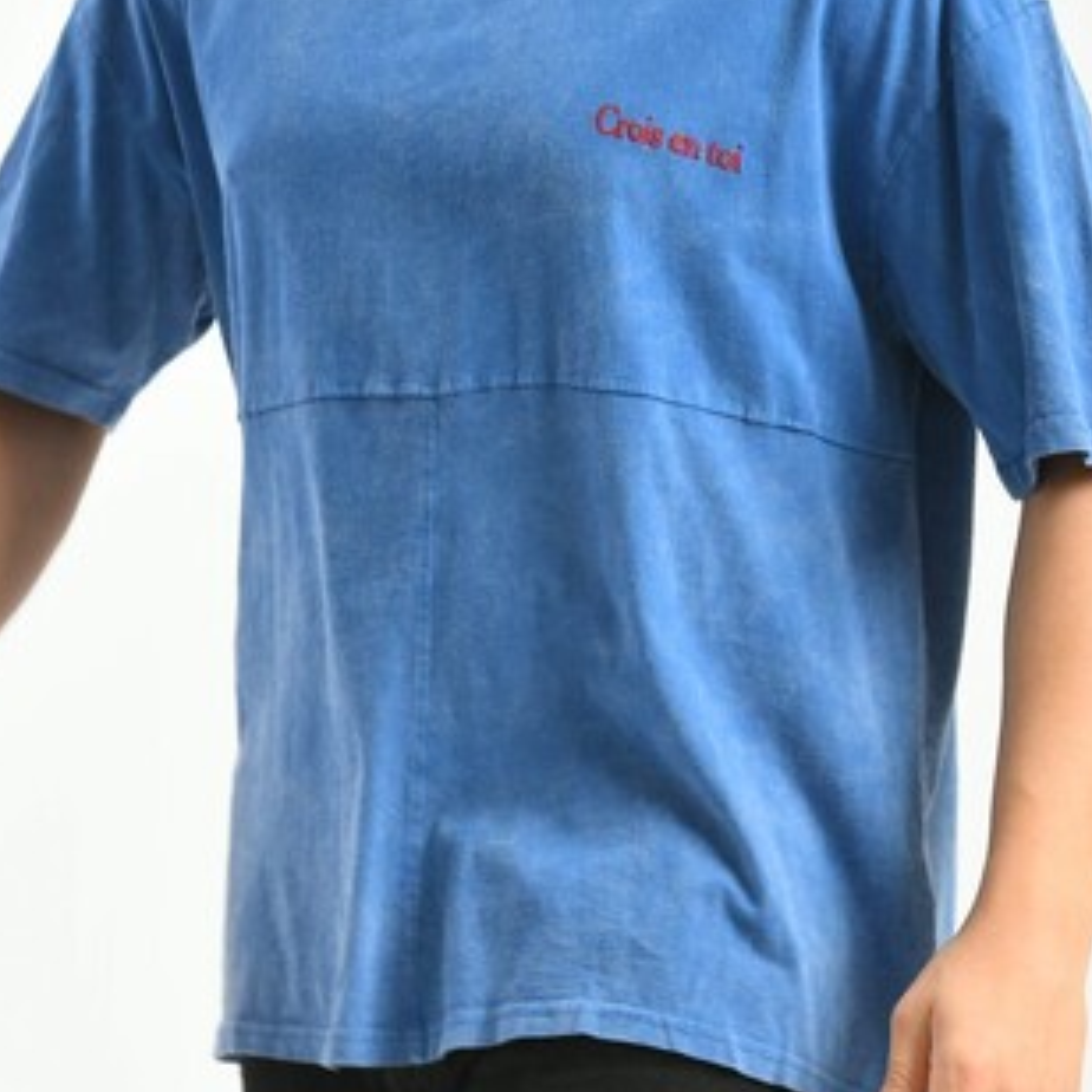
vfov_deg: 6.3
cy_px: 394
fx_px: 9958
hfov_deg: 6.3
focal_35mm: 279
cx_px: 521
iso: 100
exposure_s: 1/160
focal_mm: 135
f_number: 5.6
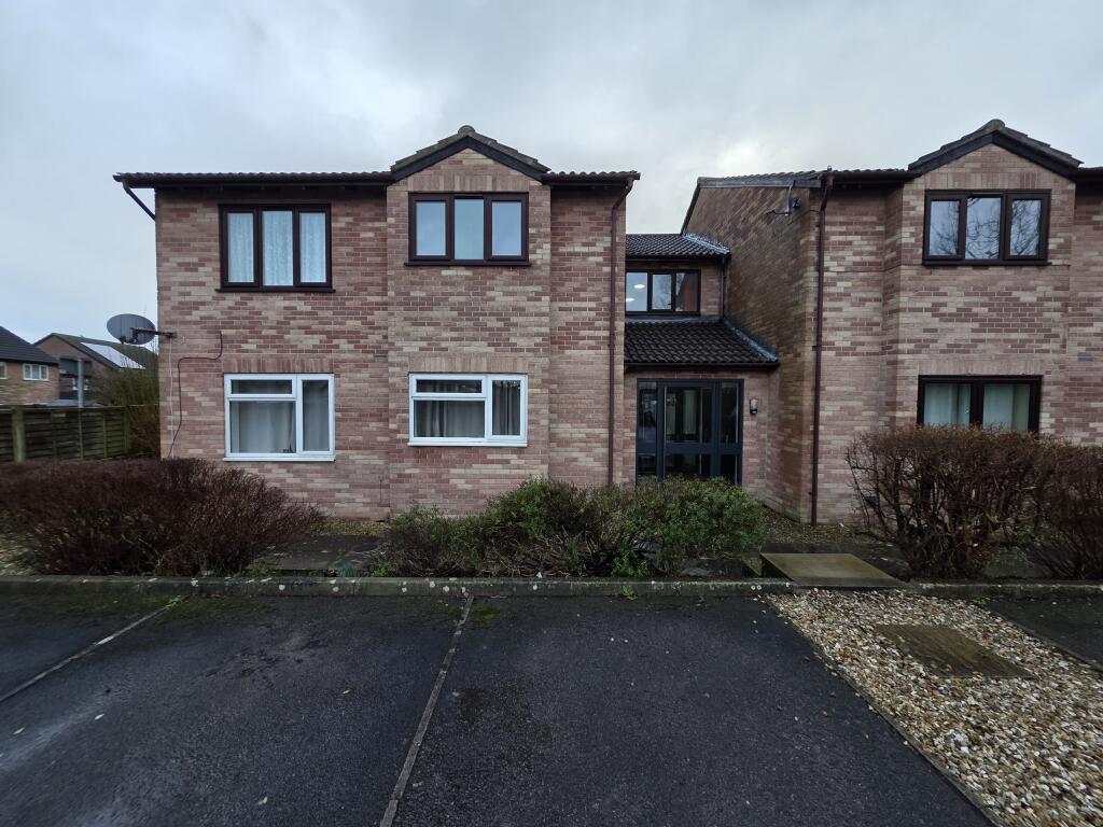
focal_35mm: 13
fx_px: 414
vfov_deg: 89.9
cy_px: 414
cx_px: 552
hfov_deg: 106.2
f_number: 1.9
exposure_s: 1/100
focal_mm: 2.2
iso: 32
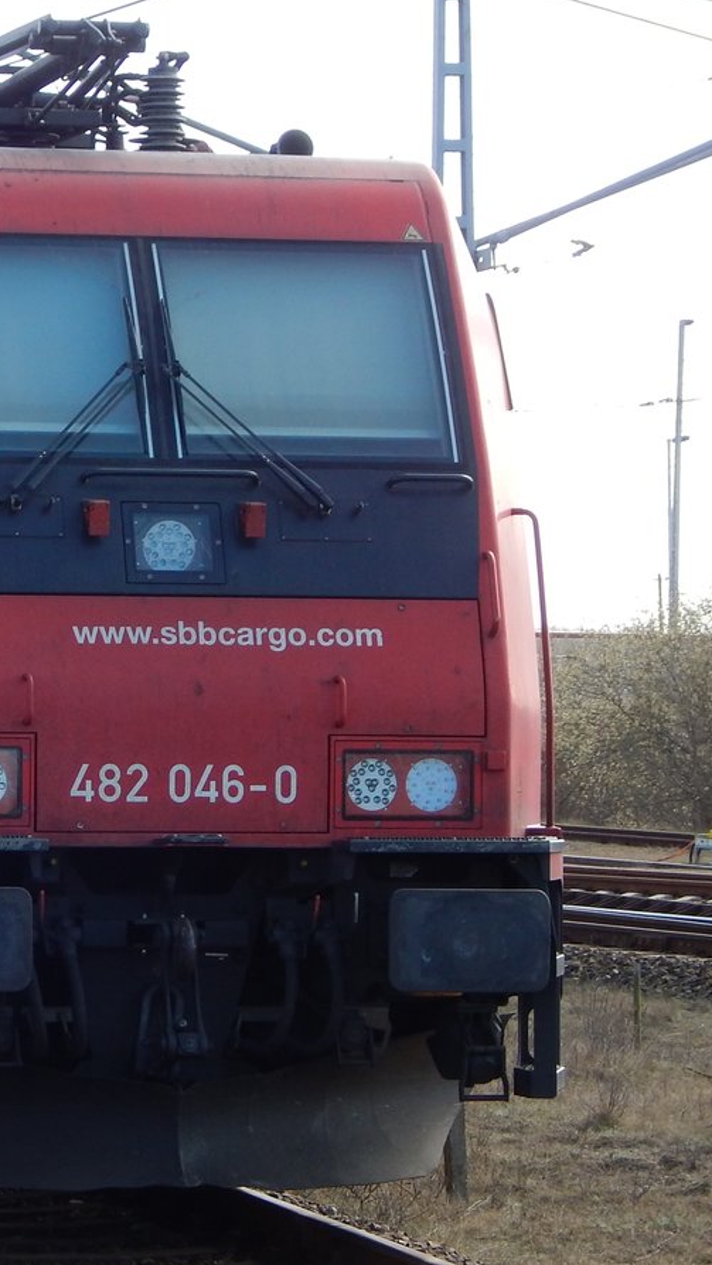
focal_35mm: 136
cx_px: 1
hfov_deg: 8.9
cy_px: 631
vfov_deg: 15.8
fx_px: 4564
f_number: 4.4
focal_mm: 16.6
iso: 125
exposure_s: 1/320
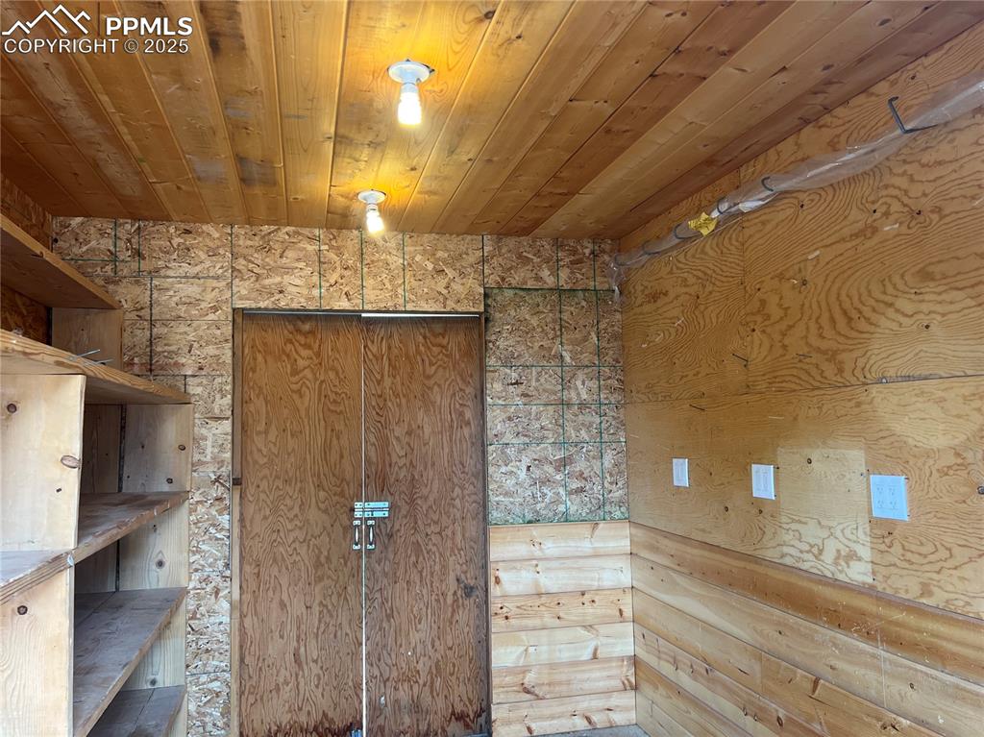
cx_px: 492
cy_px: 368
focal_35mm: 26
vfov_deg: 53.0
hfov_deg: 67.3
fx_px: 739
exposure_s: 1/120
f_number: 1.5
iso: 100
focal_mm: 5.7
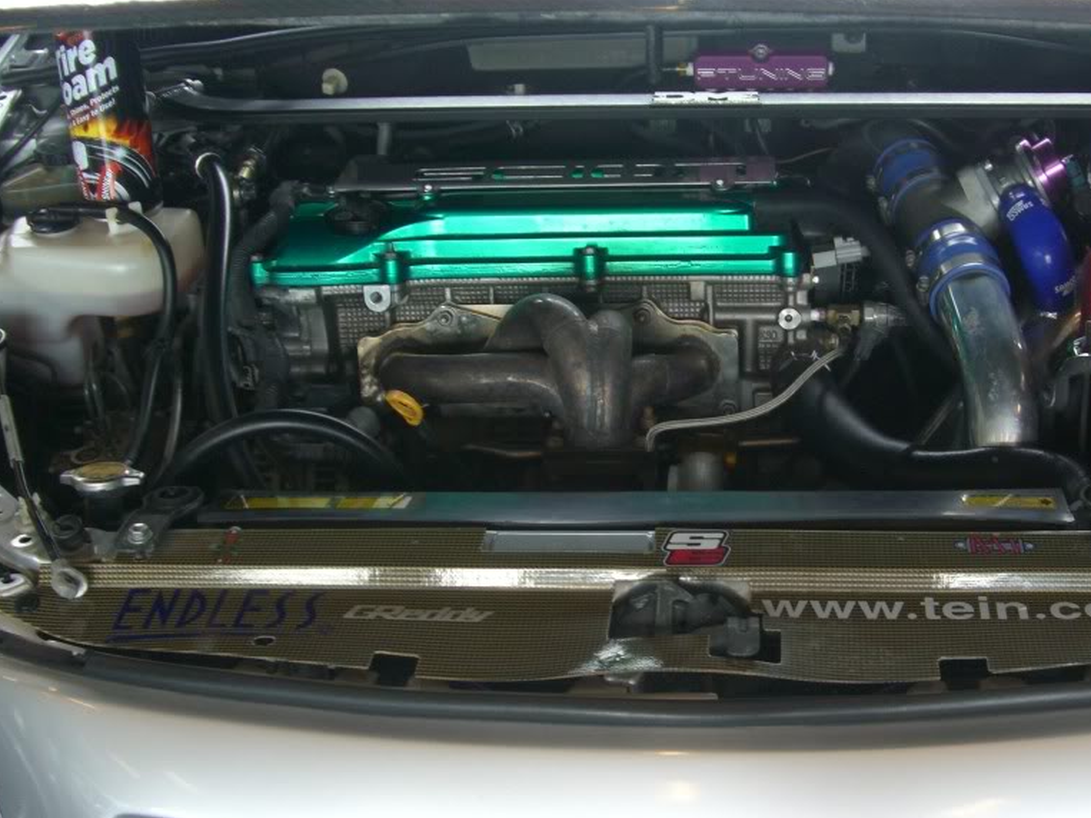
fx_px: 1607
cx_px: 724
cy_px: 452
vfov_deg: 28.5
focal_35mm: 51
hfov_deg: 37.1
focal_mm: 7.9
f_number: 2.8
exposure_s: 1/80
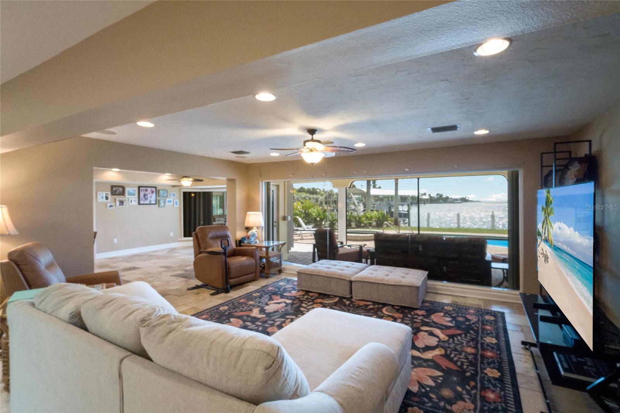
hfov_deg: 96.7
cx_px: 310
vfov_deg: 73.7
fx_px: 275
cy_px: 206
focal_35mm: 16
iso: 1600
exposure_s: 1/30
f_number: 18
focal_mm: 16
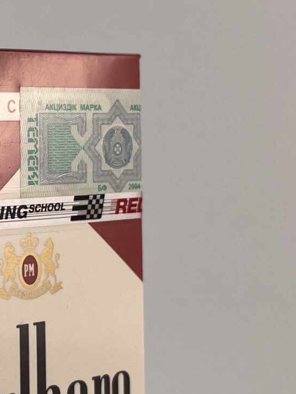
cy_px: 130
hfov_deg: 15.8
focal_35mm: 91
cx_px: -28
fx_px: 1037
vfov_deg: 21.4
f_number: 1.6
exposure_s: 1/425
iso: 50
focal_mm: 5.1
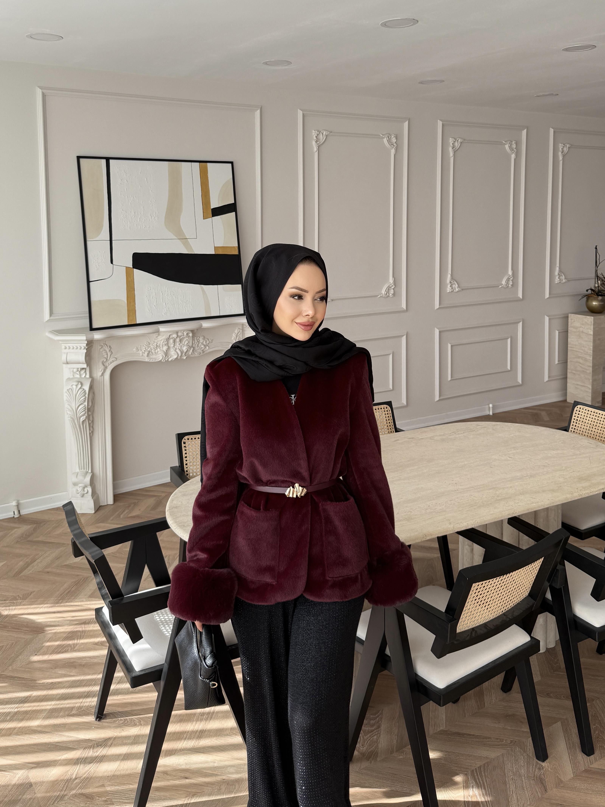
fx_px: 559
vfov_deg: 71.6
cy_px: 404
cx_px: 302
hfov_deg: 56.8
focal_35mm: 24
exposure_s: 1/445
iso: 80
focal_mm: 6.76
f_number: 1.78
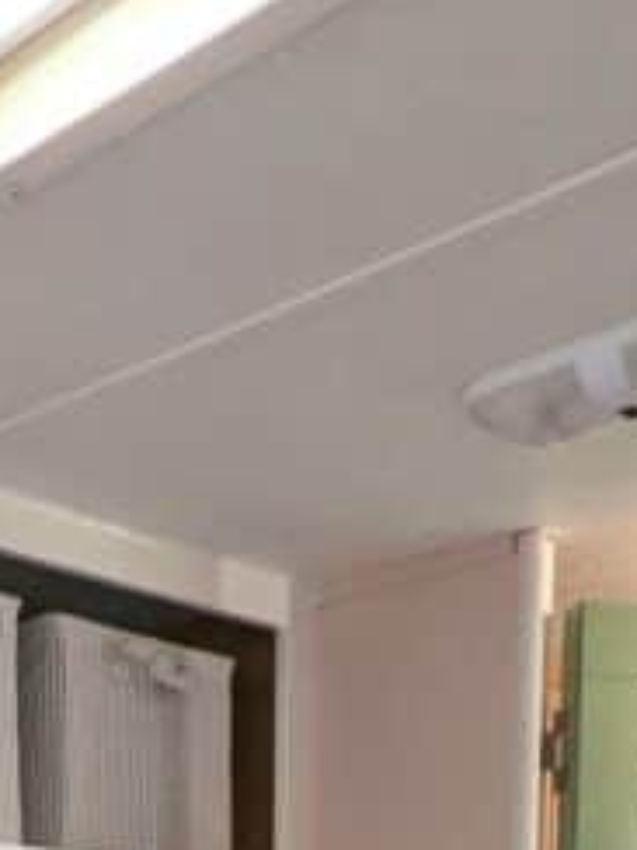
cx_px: 45
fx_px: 1644
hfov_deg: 21.4
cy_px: 1327
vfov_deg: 22.7
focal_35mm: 67
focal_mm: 2.35
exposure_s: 1/29.6
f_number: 2.2
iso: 128
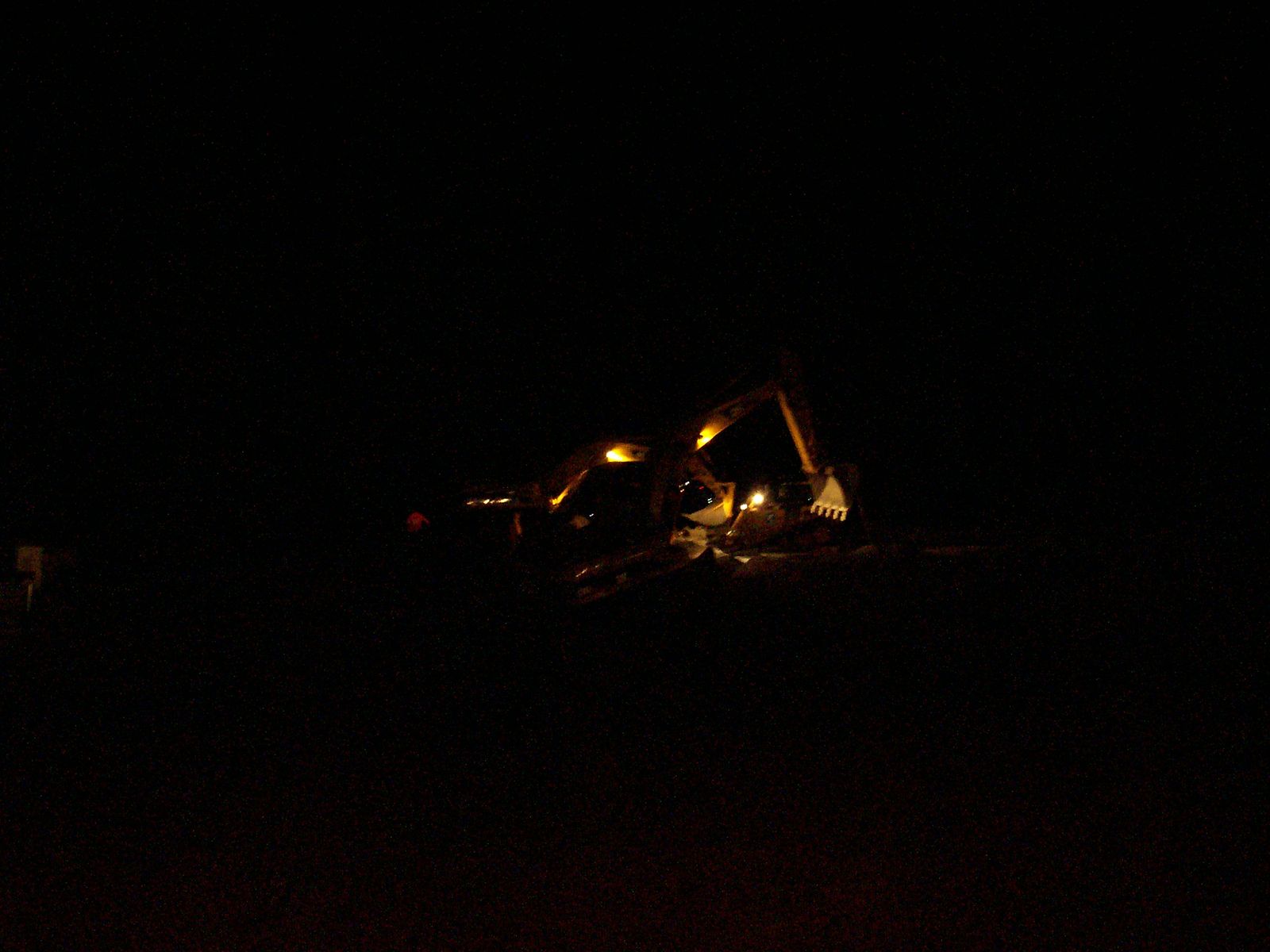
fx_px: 1321
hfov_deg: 51.4
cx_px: 635
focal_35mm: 36
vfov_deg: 39.7
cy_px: 476
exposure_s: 1/8
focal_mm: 5.9
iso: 400
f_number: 4.5
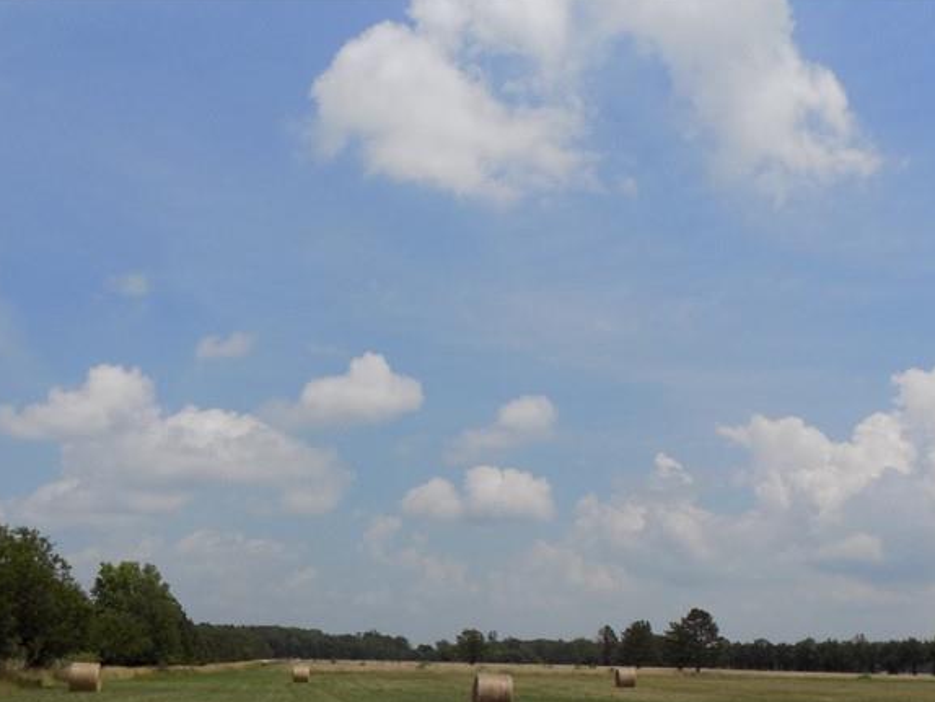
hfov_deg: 45.8
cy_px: 617
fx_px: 1108
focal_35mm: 41
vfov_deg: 33.5
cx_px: 481
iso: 80
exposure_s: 1/250
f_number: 9.9
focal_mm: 4
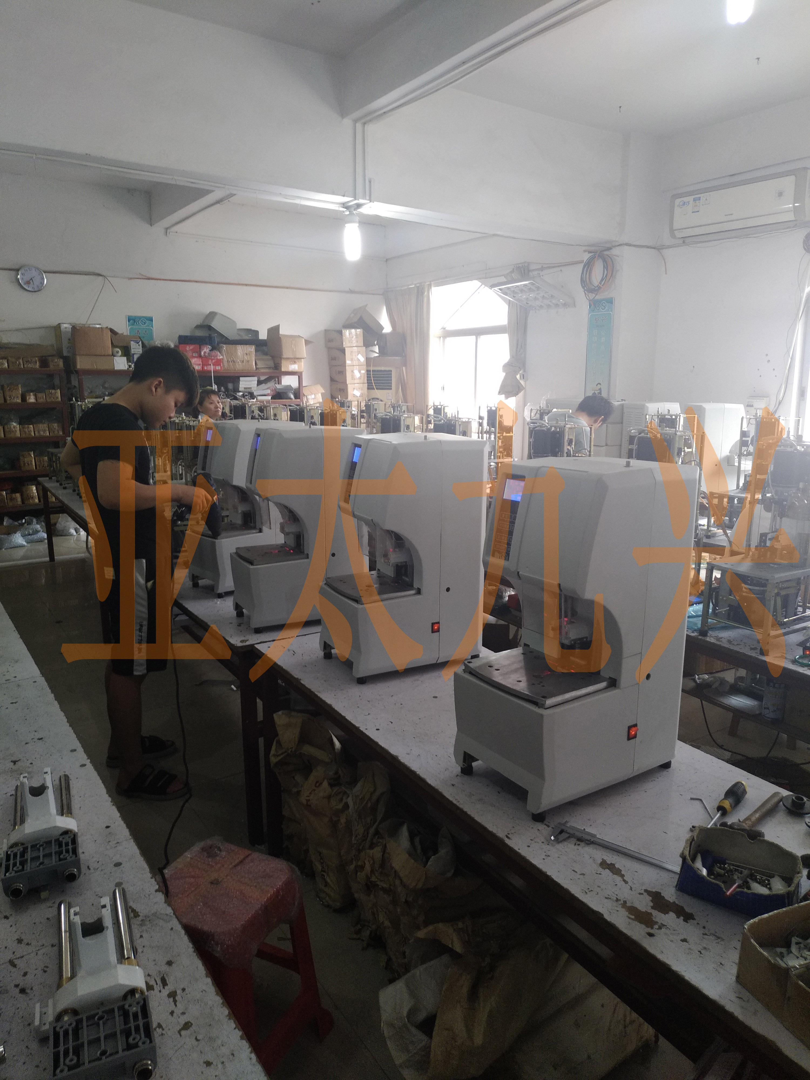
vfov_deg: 71.6
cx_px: 405
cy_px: 540
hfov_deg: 56.8
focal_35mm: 24
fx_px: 749
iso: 130
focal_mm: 3.94
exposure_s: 1/50
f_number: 1.9
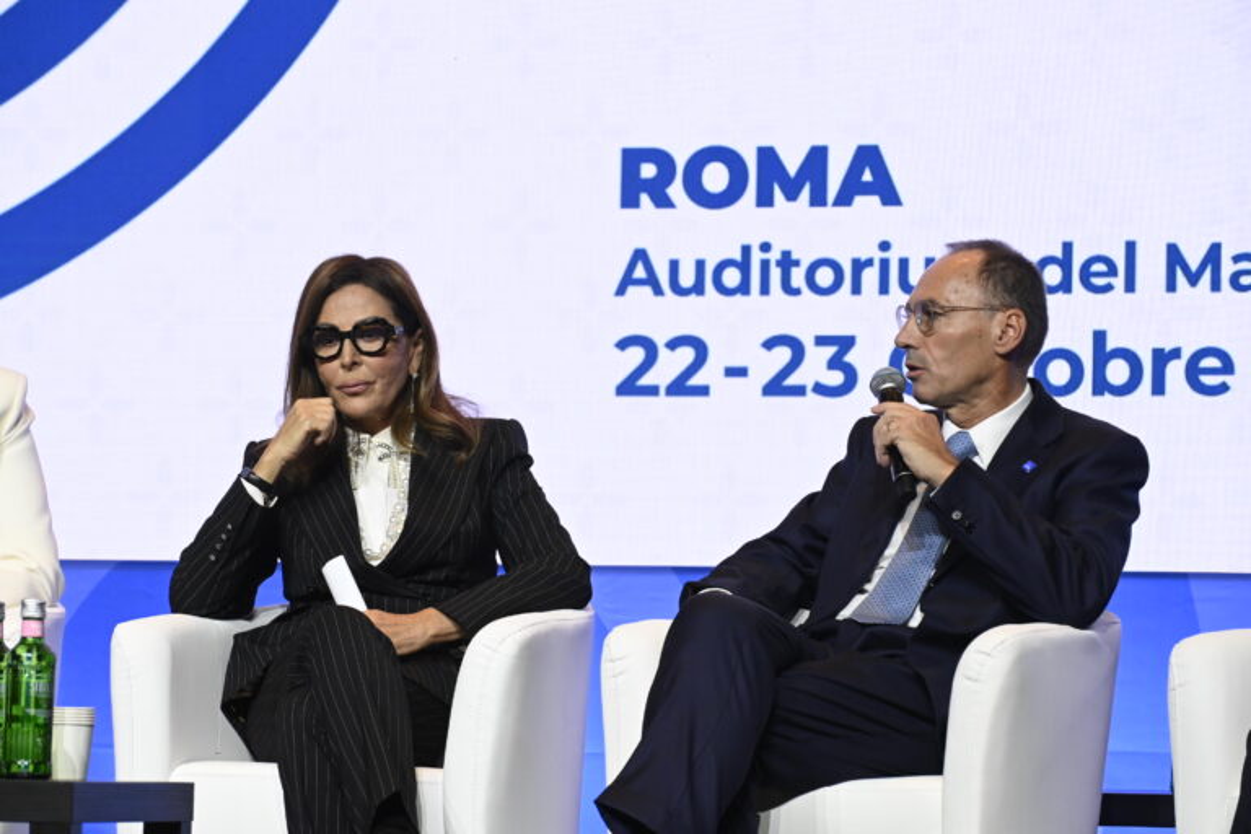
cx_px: 626
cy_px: 417
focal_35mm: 155
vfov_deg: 8.9
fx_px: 5386
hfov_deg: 13.2
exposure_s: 1/320
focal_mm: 155
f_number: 8
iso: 3200
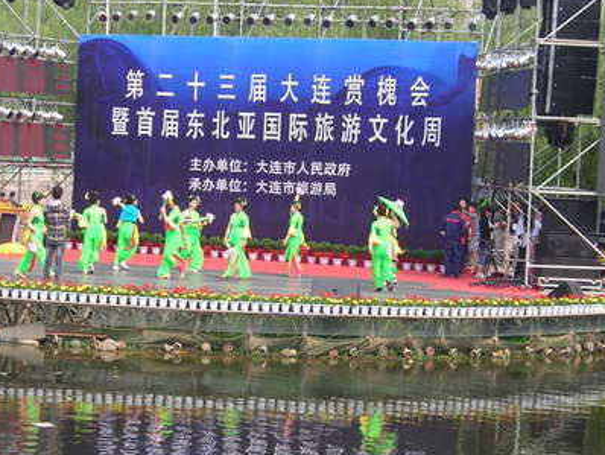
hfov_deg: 17.0
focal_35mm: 116
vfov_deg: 12.8
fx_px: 2029
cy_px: 263
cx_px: 295
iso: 50
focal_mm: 12.7
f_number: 4.2
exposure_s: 1/164
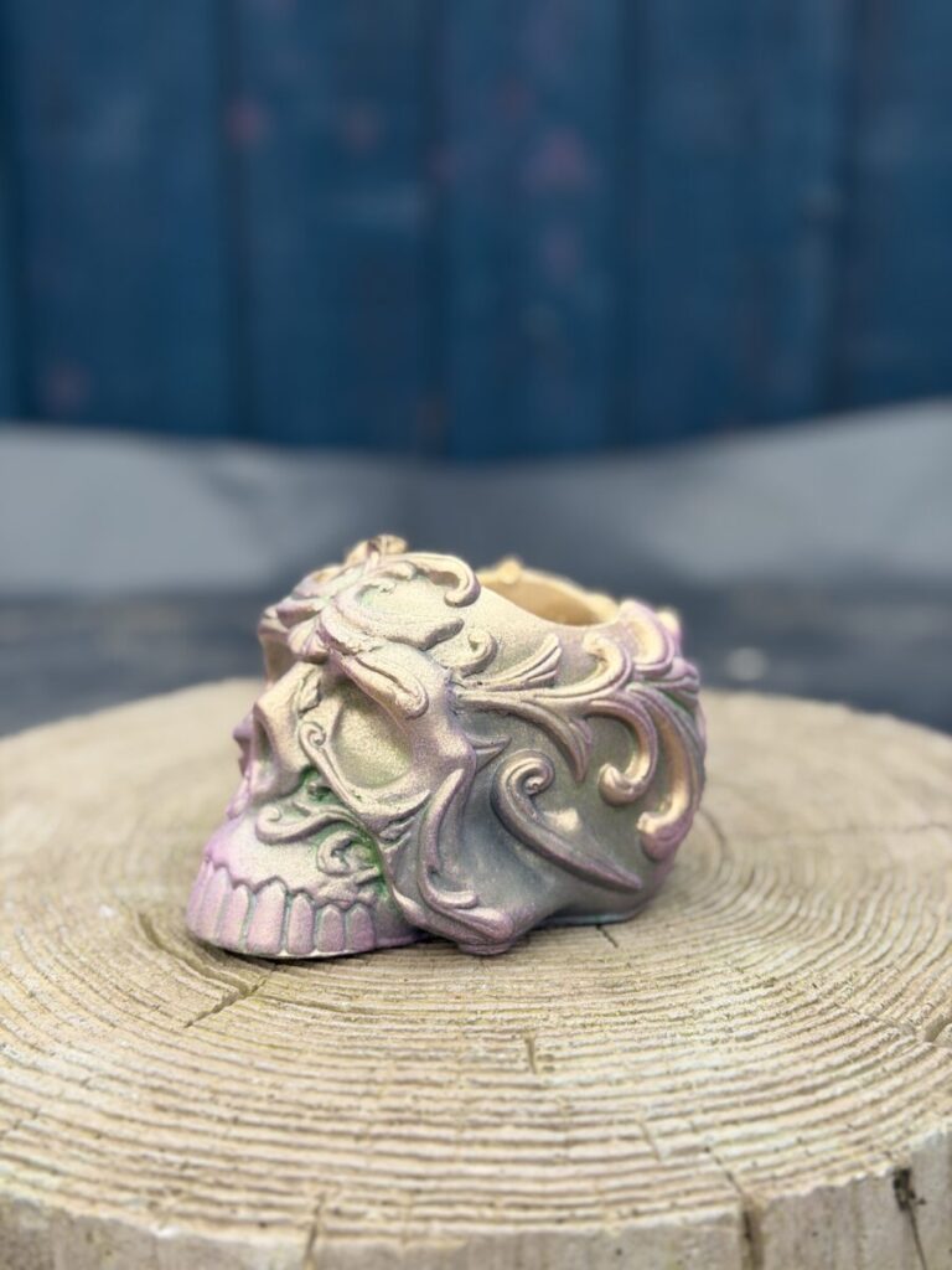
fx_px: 1760
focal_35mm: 48
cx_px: 476
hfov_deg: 30.3
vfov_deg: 39.7
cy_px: 635
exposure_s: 1/549
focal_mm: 6.76
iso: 64
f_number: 1.78
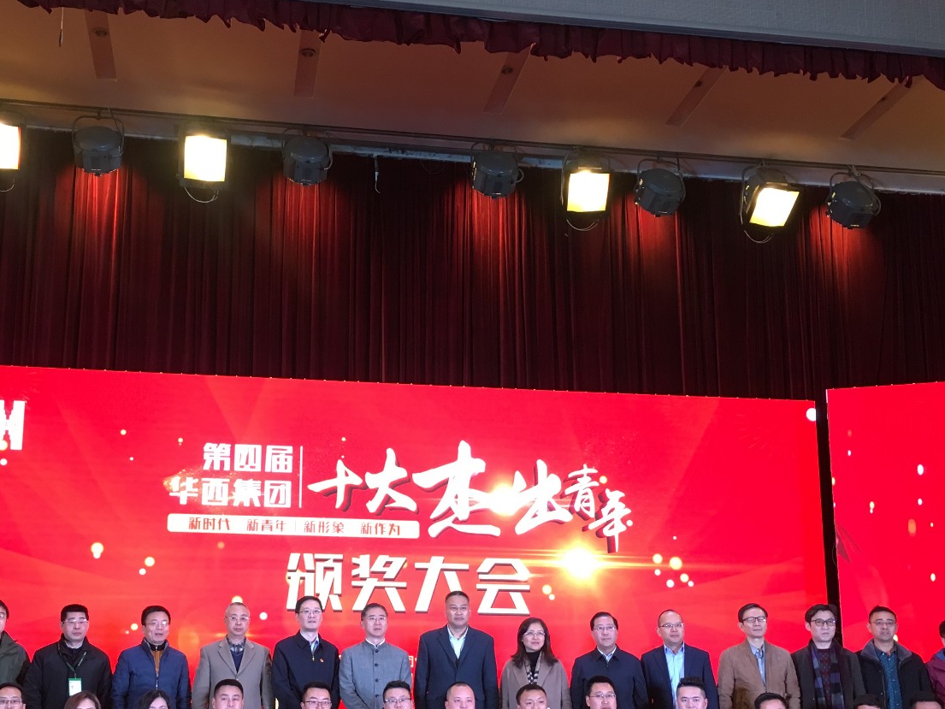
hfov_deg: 44.6
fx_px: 1147
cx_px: 379
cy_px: 504
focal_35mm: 42
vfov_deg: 33.9
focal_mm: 4.15
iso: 125
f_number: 2.2
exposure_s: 1/33
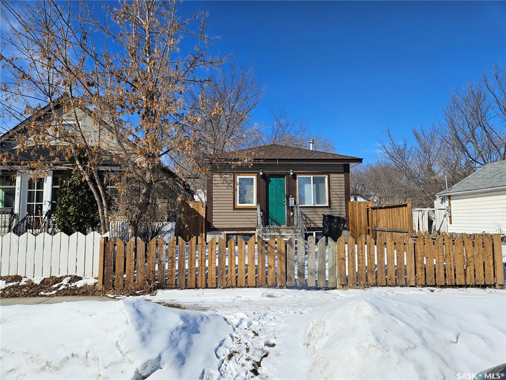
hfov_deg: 73.9
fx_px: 336
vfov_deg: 58.9
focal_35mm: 23
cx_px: 253
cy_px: 190
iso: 25
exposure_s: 1/4087
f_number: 1.8
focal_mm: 5.4
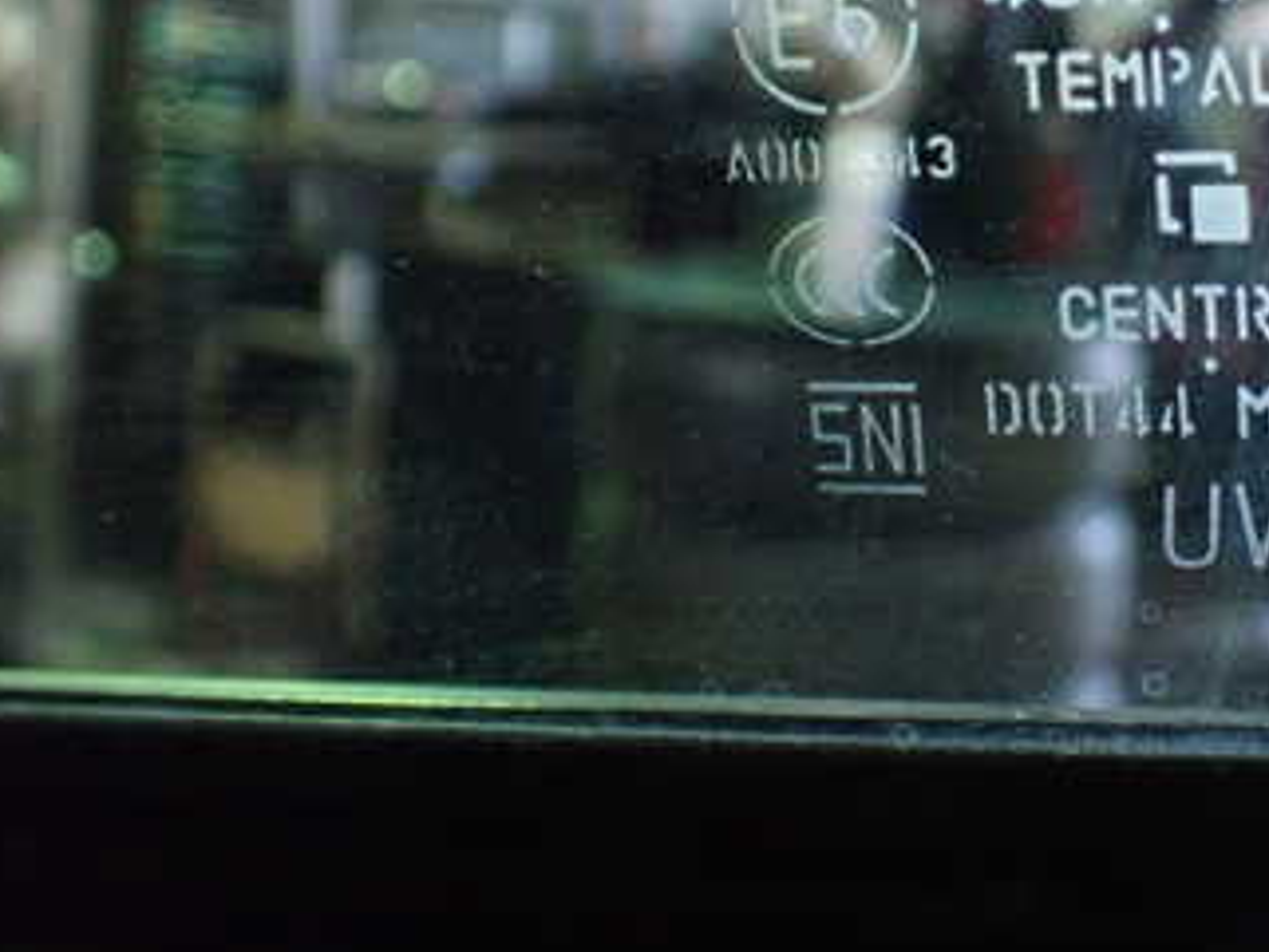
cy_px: 158
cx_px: 1095
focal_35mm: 56
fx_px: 2054
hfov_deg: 32.9
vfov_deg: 25.6
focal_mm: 5.4
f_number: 2.3
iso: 800
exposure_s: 1/80
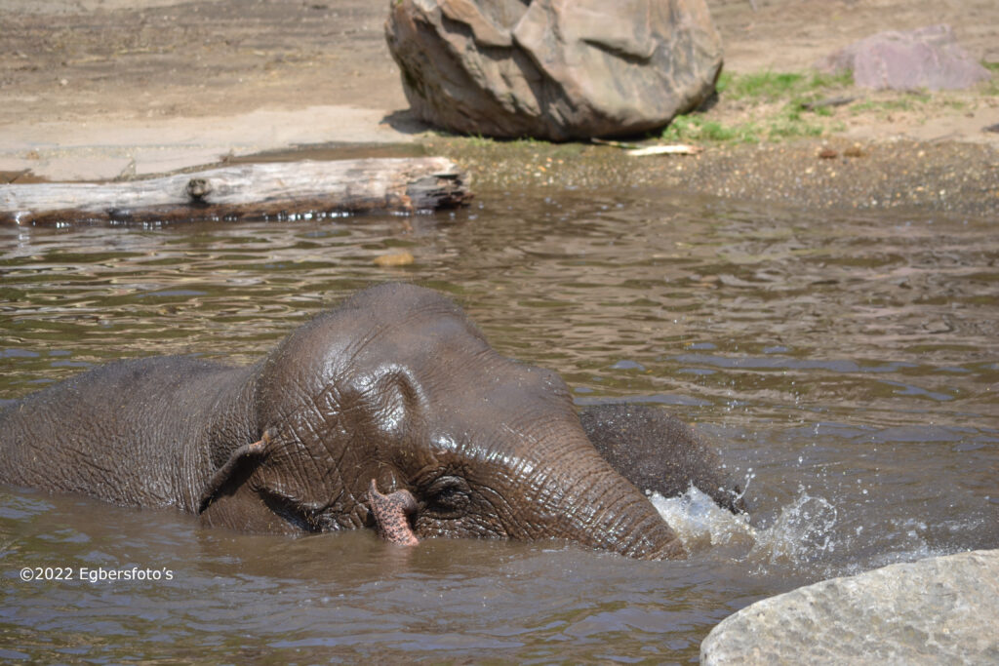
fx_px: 8326
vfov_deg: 4.6
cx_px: 500
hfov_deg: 6.9
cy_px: 333
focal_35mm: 300
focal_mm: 200
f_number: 5.6
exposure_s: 1/500
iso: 160
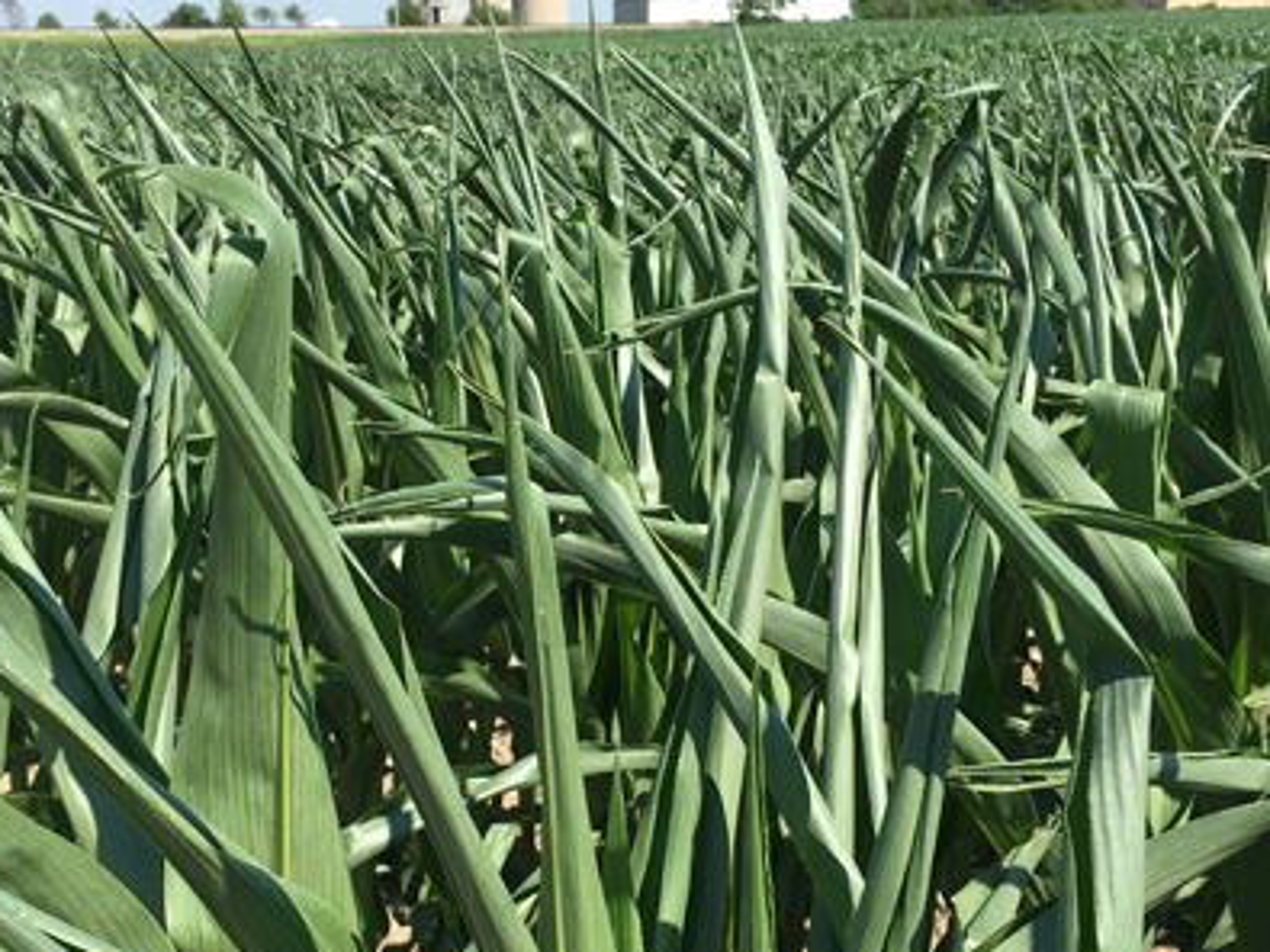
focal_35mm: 47
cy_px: 589
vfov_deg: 30.7
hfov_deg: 40.2
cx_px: 502
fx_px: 1724
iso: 25
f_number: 2.2
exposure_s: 1/1012
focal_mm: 4.15
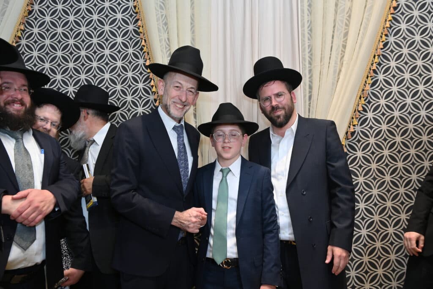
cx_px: 216
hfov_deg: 58.7
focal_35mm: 32
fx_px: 385
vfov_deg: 41.1
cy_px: 144
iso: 1600
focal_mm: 32
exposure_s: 1/125
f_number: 7.1
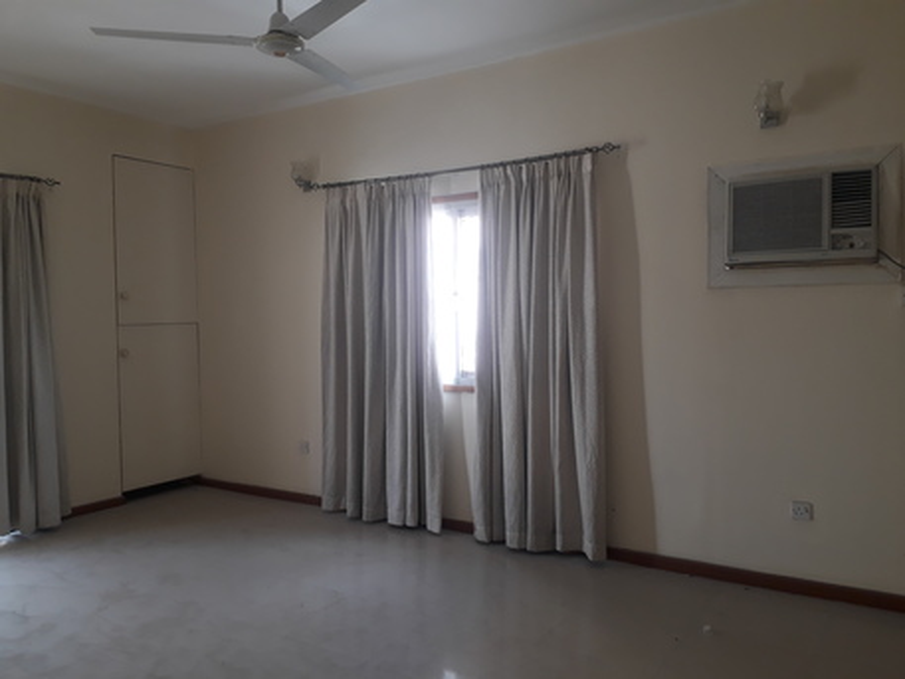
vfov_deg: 51.4
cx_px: 452
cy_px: 340
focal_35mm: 27
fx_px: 706
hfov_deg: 65.3
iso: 50
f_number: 1.9
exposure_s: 1/33
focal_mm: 3.6
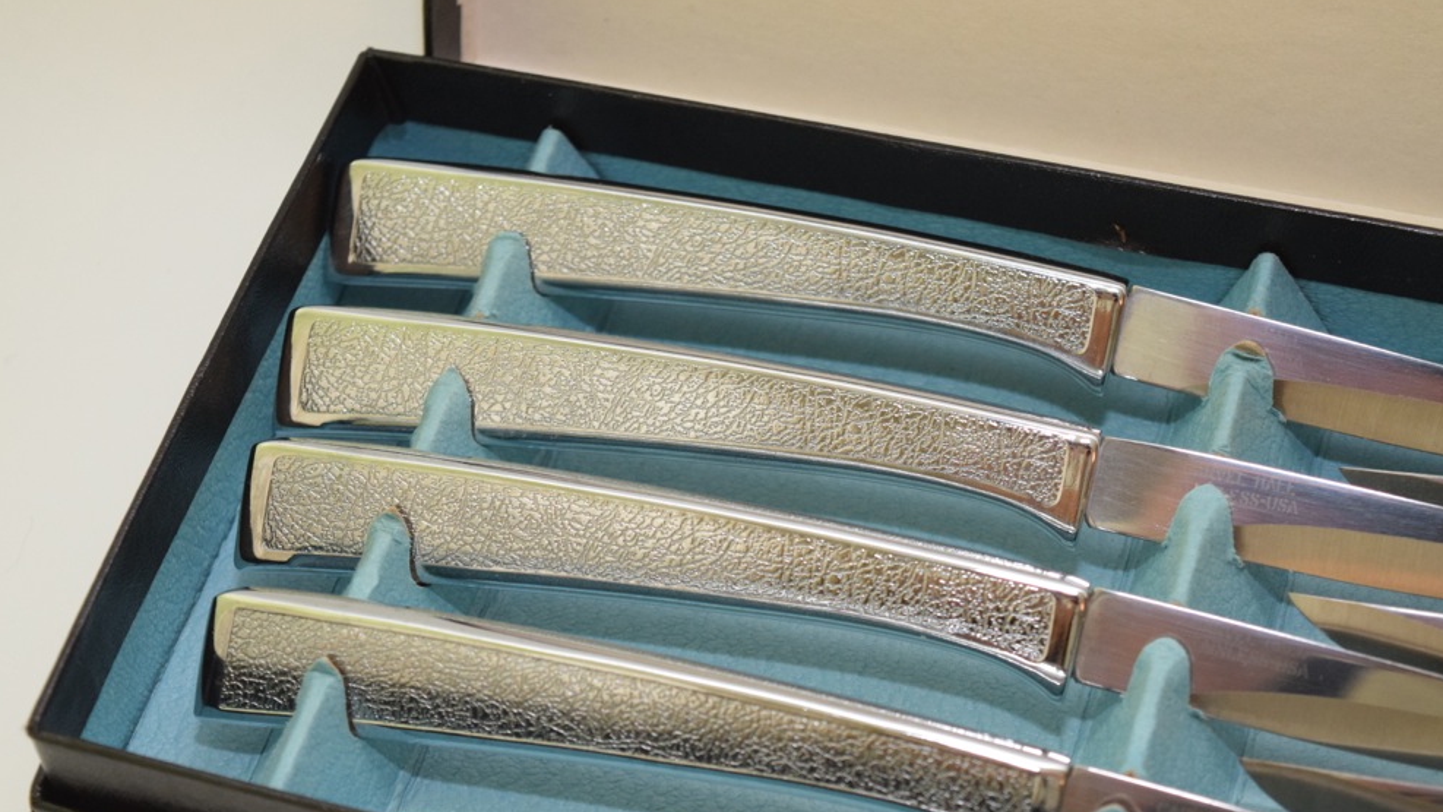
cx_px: 716
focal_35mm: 88
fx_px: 3349
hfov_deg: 24.3
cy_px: 472
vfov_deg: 13.8
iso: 2000
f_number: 5.6
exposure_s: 1/60
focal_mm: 55
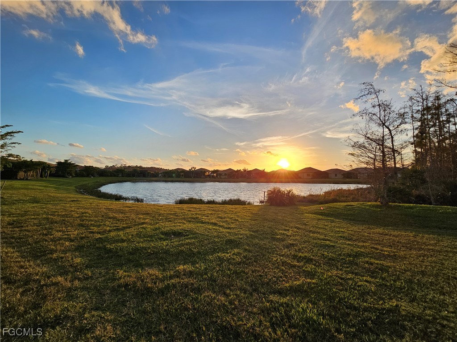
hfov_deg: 106.2
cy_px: 171
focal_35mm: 13
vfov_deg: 89.9
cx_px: 228
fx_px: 172
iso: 50
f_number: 2.2
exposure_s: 1/1290
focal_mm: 2.2
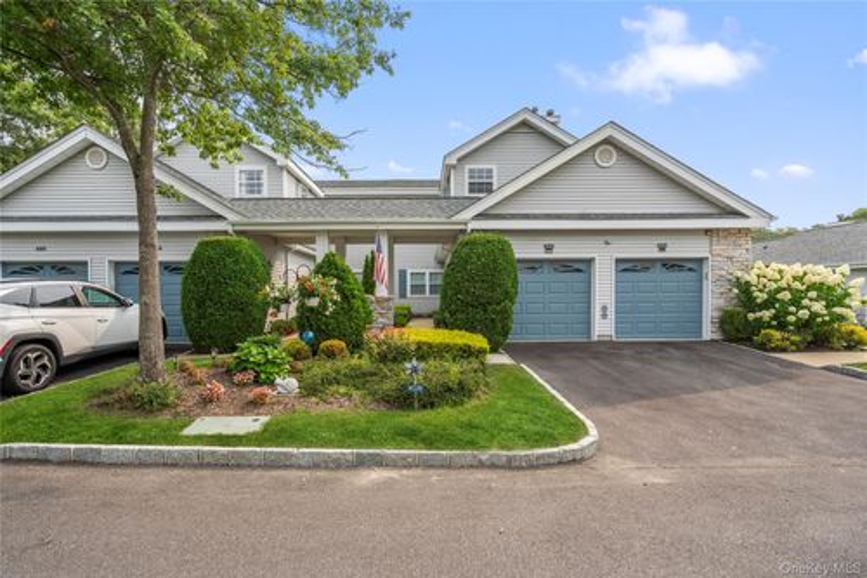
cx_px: 434
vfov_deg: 73.7
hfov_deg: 96.8
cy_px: 289
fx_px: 385
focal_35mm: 16
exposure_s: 1/200
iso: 125
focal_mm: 16
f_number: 5.6
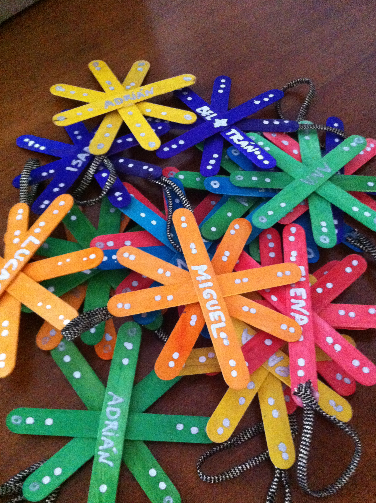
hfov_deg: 39.6
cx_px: 187
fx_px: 523
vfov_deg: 51.4
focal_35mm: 36
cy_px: 253
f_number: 2.8
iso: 1000
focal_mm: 3.85
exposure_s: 1/15
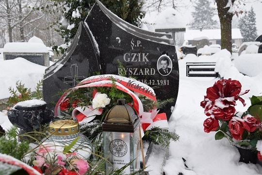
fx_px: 262
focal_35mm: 36
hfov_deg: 53.1
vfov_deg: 36.9
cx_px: 131
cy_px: 88
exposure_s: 1/250
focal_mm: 24
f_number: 8
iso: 400
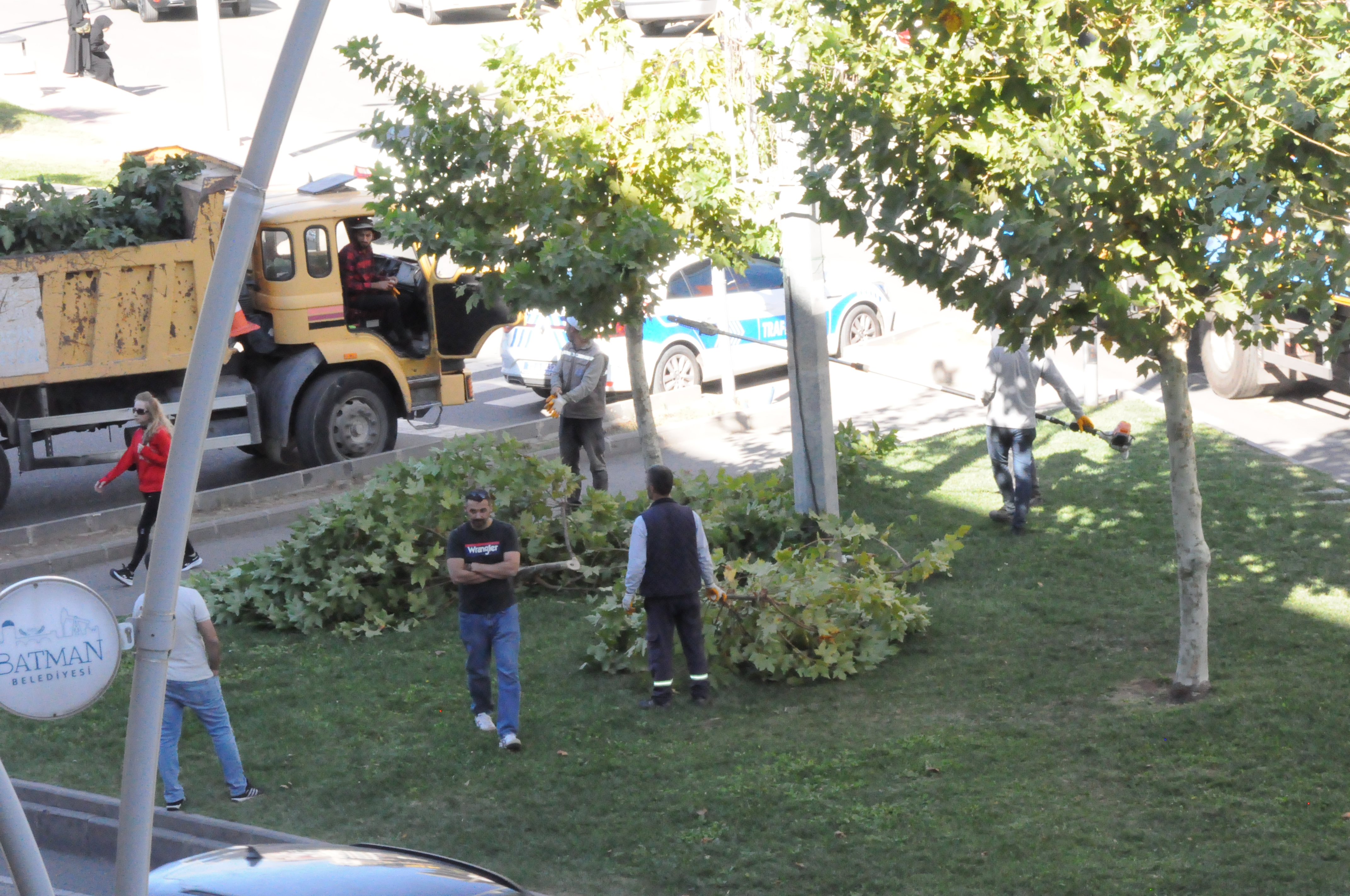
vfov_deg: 9.3
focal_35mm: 147
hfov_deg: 14.0
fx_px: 5506
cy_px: 448
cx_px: 675
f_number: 29
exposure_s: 1/125
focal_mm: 98
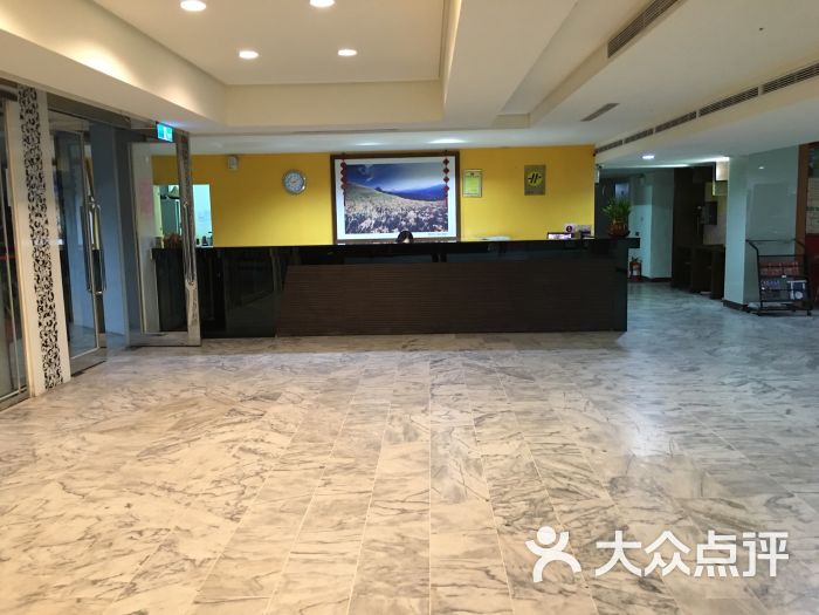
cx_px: 410
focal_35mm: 29
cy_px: 308
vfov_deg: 48.2
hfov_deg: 61.7
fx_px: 686
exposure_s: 1/8
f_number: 2.2
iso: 80
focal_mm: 4.15
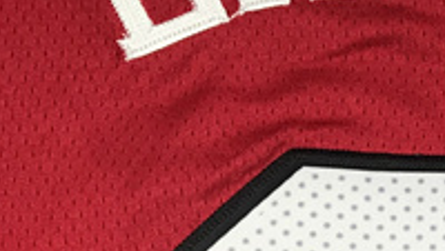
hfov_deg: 17.3
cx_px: 409
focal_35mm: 122
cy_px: 393
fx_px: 1441
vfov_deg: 9.6
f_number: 1.8
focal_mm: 3.99
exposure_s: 1/33
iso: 20
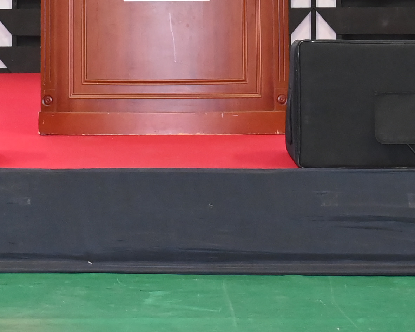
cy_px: -209
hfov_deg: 14.0
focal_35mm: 137
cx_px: 157
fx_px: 1683
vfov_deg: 10.7
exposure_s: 1/250
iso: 4000
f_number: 6.3
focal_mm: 31
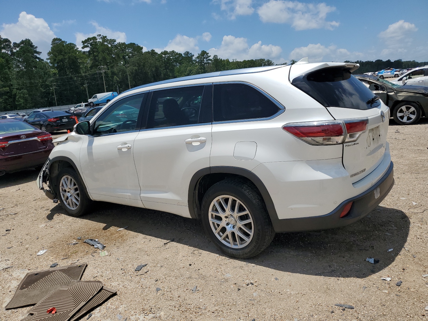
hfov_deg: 67.3
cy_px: 160
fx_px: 321
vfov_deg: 53.1
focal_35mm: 26
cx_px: 214
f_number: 1.5
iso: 50
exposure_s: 1/10000
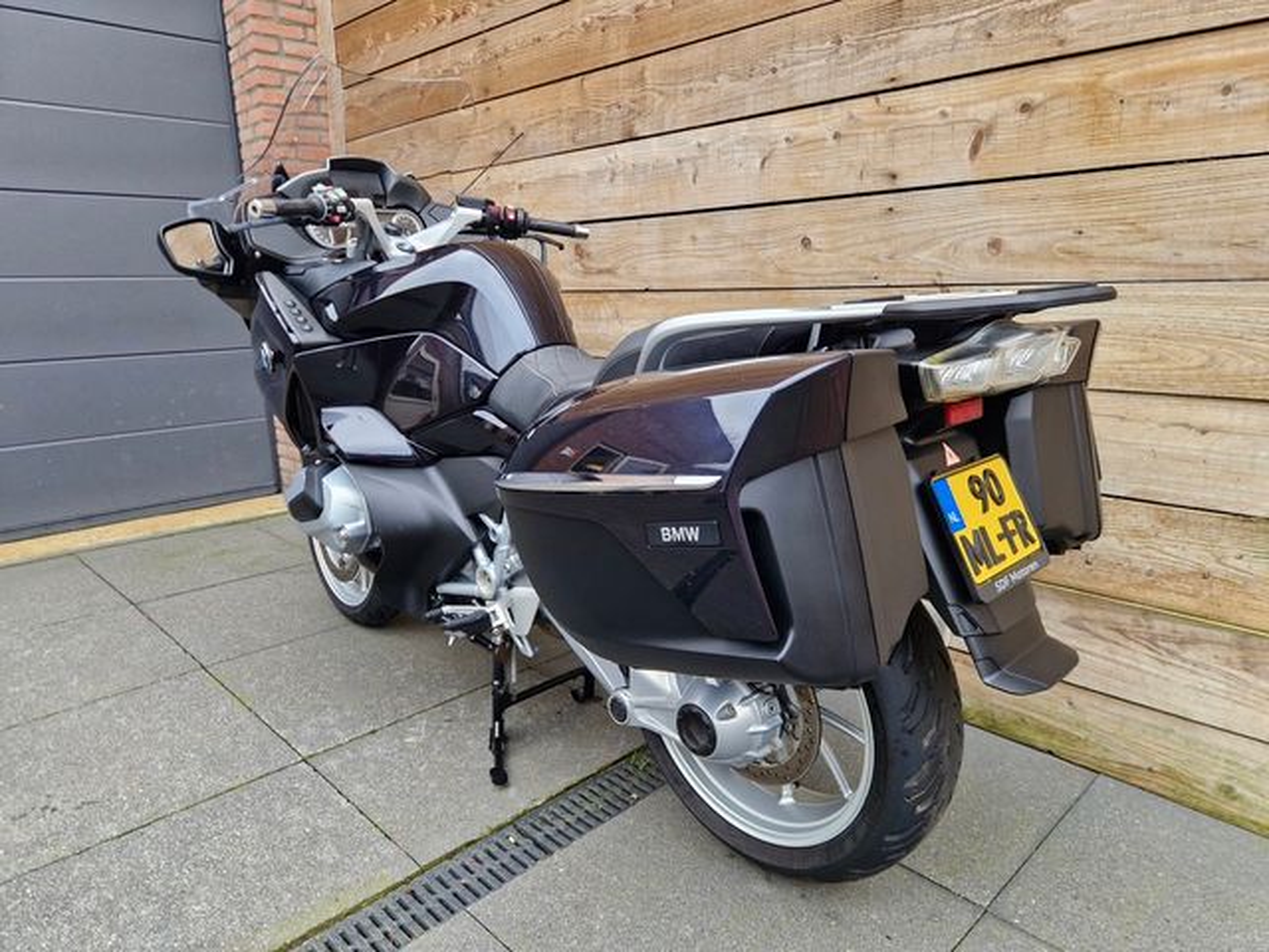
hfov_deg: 73.9
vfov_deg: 58.9
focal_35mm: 23
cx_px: 634
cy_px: 476
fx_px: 843
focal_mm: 5.4
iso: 125
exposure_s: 1/100
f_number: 1.8
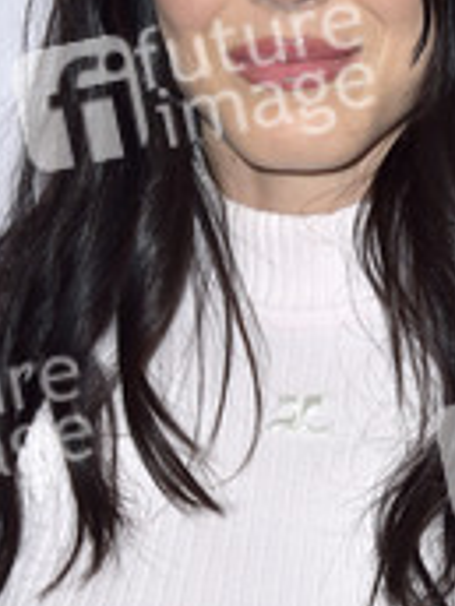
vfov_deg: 7.6
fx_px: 4557
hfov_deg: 5.7
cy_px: 264
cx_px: 298
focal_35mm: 260
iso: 400
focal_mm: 116
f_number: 6.3
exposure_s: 1/250
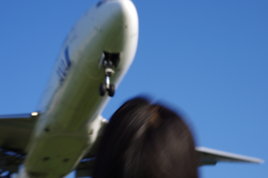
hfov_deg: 24.8
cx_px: 134
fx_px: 609
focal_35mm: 82
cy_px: 89
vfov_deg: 16.6
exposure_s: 1/40
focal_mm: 55
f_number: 18
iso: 100
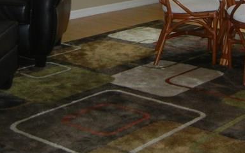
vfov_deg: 14.2
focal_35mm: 85
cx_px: 173
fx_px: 567
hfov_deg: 24.2
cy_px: -88
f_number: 3.5
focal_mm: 5.4
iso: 230
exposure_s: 1/80.8
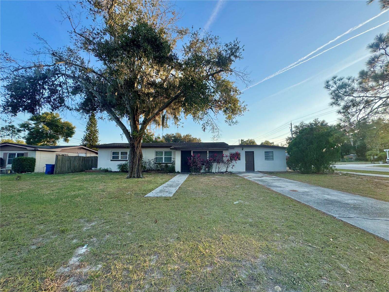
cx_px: 194
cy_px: 146
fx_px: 157
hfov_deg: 102.1
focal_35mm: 14
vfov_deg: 85.7
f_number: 2.2
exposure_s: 1/508
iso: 40
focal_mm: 2.22
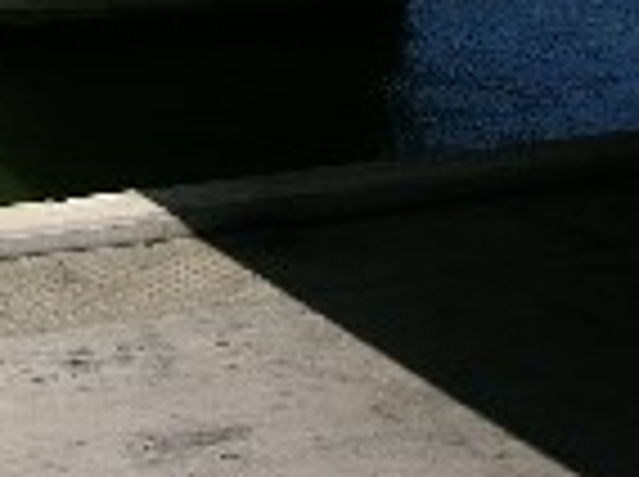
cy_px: -310
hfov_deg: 13.6
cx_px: 137
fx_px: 2672
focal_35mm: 145
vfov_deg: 9.8
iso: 50
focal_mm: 8.9
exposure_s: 1/192
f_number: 8
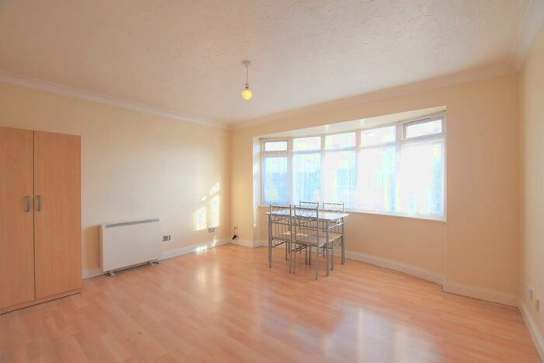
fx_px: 227
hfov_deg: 100.4
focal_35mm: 15
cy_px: 182
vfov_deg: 77.4
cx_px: 272
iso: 400
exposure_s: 1/125
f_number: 5.6
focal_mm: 10
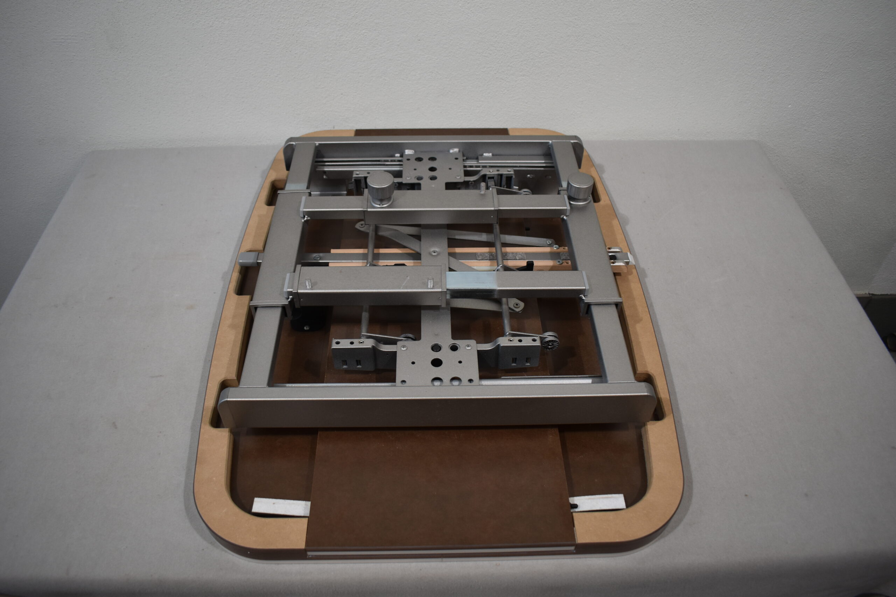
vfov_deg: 47.9
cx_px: 448
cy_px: 298
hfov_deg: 67.4
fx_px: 672
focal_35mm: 27
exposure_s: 1/250
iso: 450
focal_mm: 18
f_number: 3.5
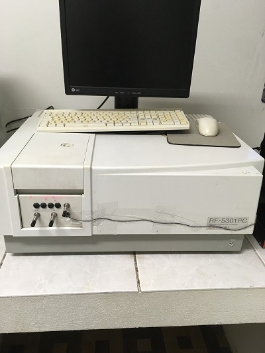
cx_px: 132
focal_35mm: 29
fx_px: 296
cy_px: 176
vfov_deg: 61.6
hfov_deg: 48.2
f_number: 2.2
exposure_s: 1/30
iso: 80
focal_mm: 4.15
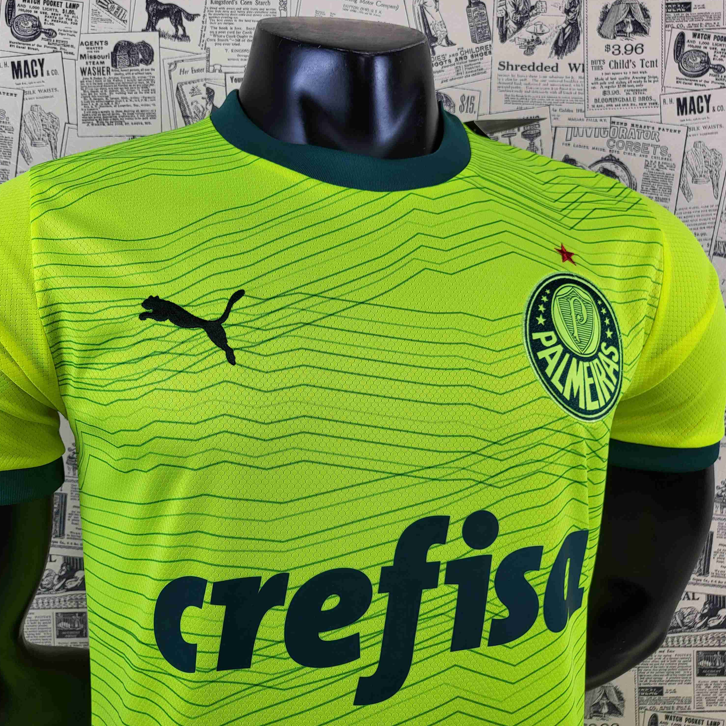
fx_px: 736
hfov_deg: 52.2
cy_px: 360
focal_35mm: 31
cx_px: 295
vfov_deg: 52.5
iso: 50
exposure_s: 1/147
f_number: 1.8
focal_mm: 4.25
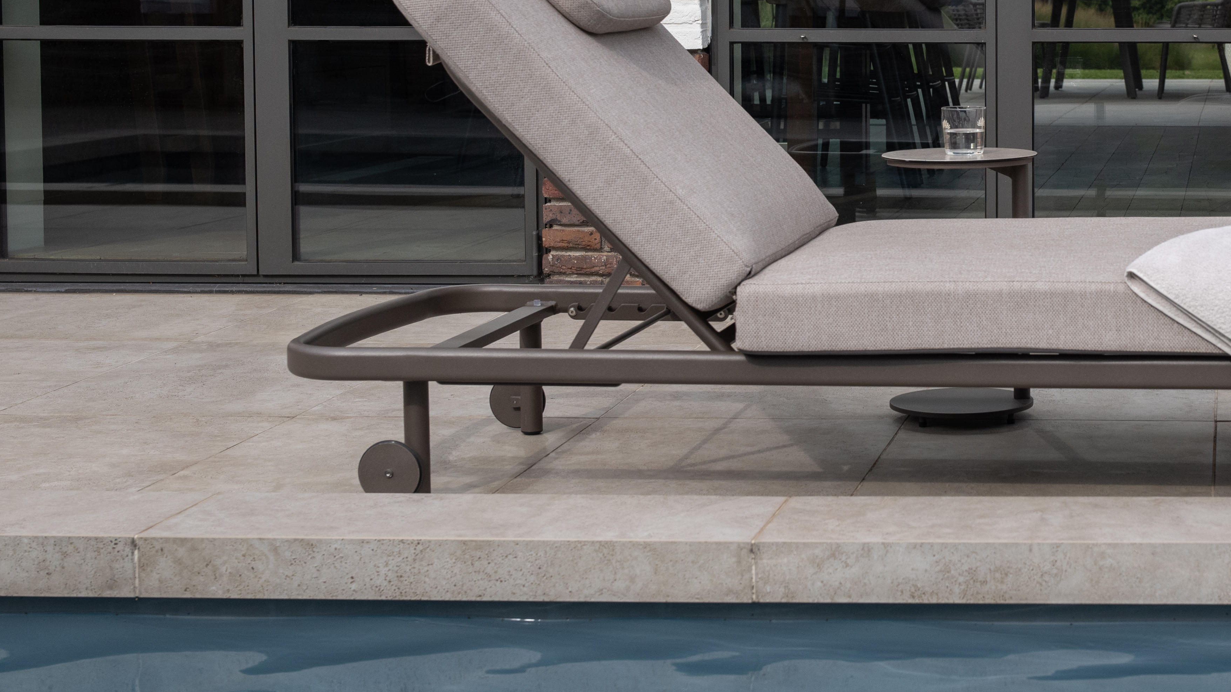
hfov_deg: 28.9
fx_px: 2350
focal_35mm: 72
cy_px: 114
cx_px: 927
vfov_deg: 16.6
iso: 320
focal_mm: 40
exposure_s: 1/1600
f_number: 5
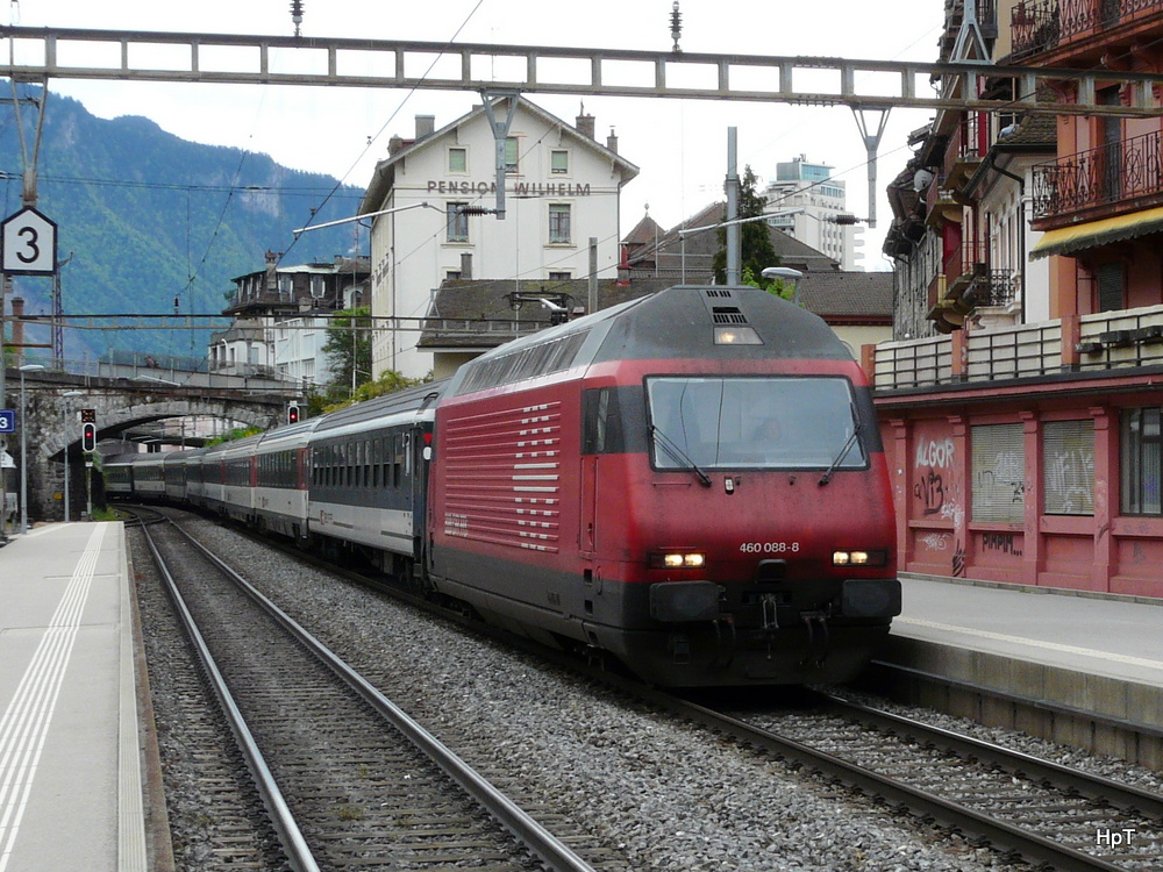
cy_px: 436
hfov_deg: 42.1
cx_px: 582
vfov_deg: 32.2
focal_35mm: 45
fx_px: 1512
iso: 100
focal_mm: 7.4
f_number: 5.6
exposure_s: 1/250
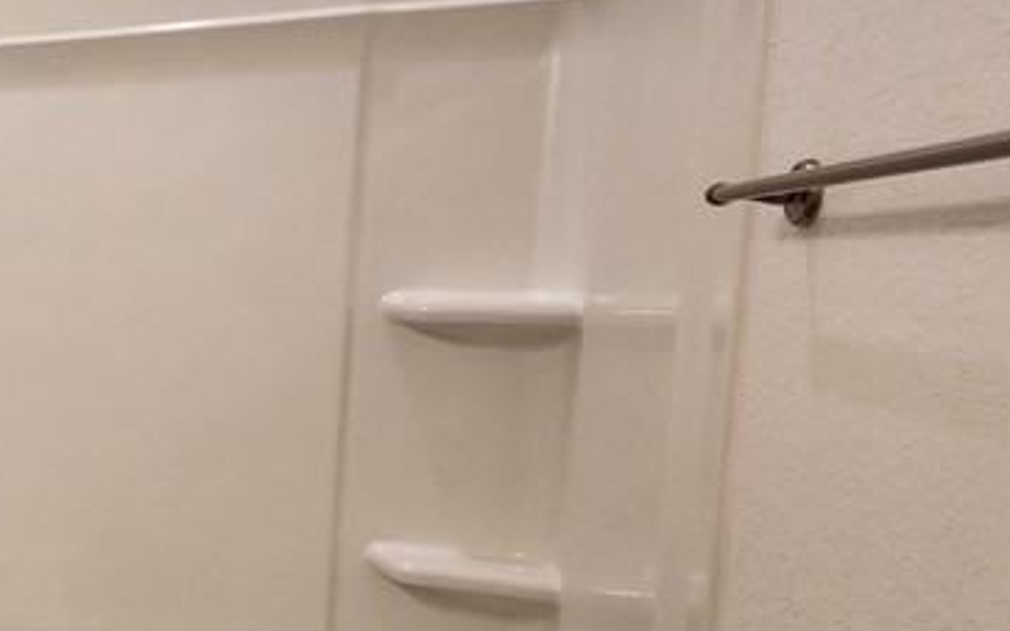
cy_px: 396
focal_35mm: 39
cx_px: -399
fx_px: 1073
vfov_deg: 32.6
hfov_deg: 32.3
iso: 80
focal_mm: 2.2
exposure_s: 1/60
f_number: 2.2
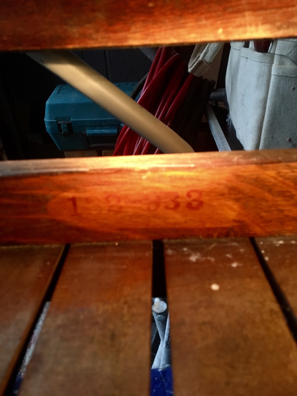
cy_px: 198
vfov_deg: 61.7
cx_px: 148
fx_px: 332
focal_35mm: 29
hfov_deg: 48.2
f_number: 2.2
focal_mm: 4.15
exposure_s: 1/30
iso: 160
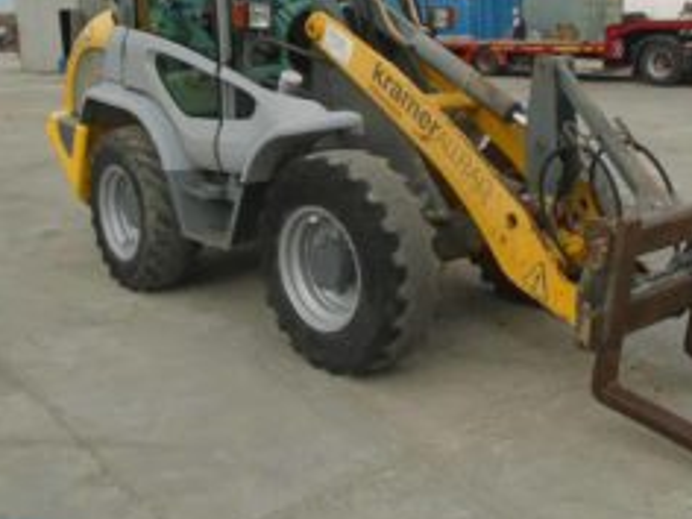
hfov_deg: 42.5
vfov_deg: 32.5
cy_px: 152
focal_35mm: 44
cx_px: 443
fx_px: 880
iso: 100
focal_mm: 4.6
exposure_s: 1/800
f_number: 3.2
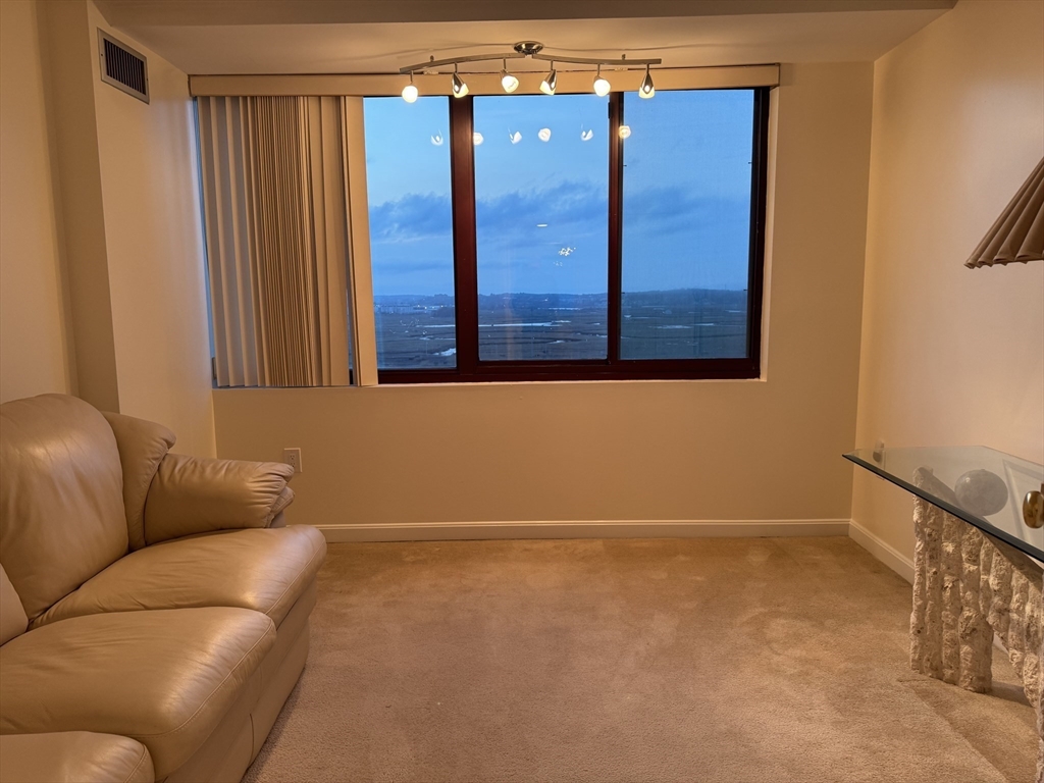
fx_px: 724
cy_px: 392
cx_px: 522
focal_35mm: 24
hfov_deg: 71.6
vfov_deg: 56.8
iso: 125
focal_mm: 6.76
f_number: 1.78
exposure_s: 1/60
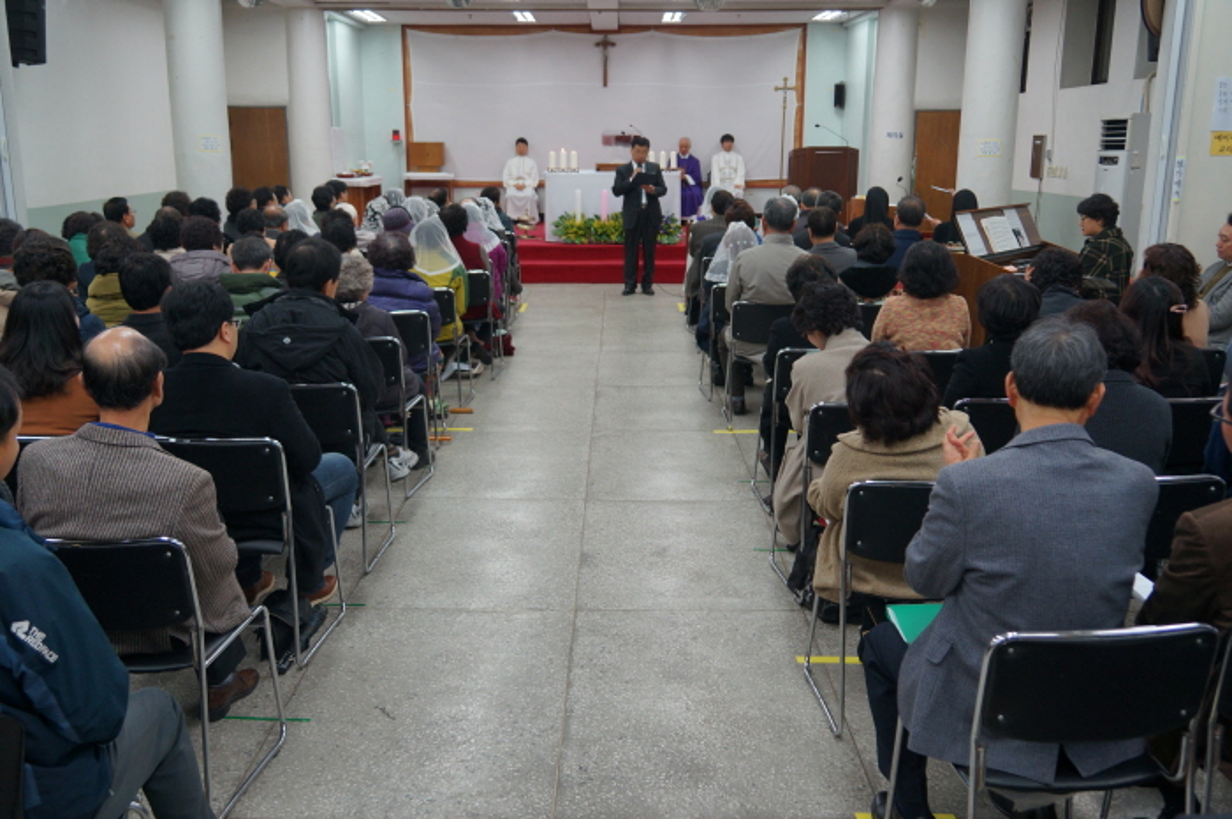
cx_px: 616
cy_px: 410
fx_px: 1060
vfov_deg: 42.2
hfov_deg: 60.3
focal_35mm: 31
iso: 320
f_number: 4
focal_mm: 21
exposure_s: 1/60
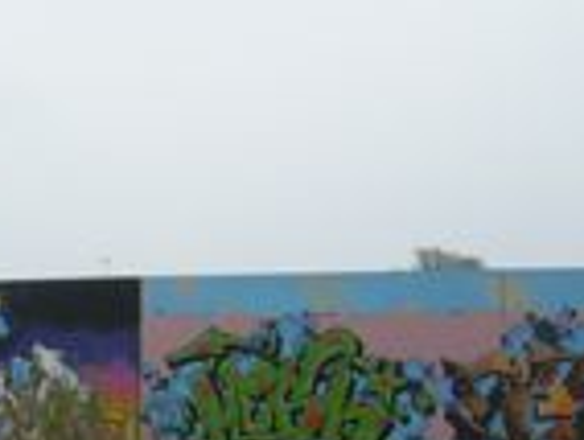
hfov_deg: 14.4
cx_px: -407
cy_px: 541
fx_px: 2079
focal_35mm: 123
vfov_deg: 11.8
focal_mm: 7.5
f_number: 4.8
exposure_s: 1/274
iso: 64
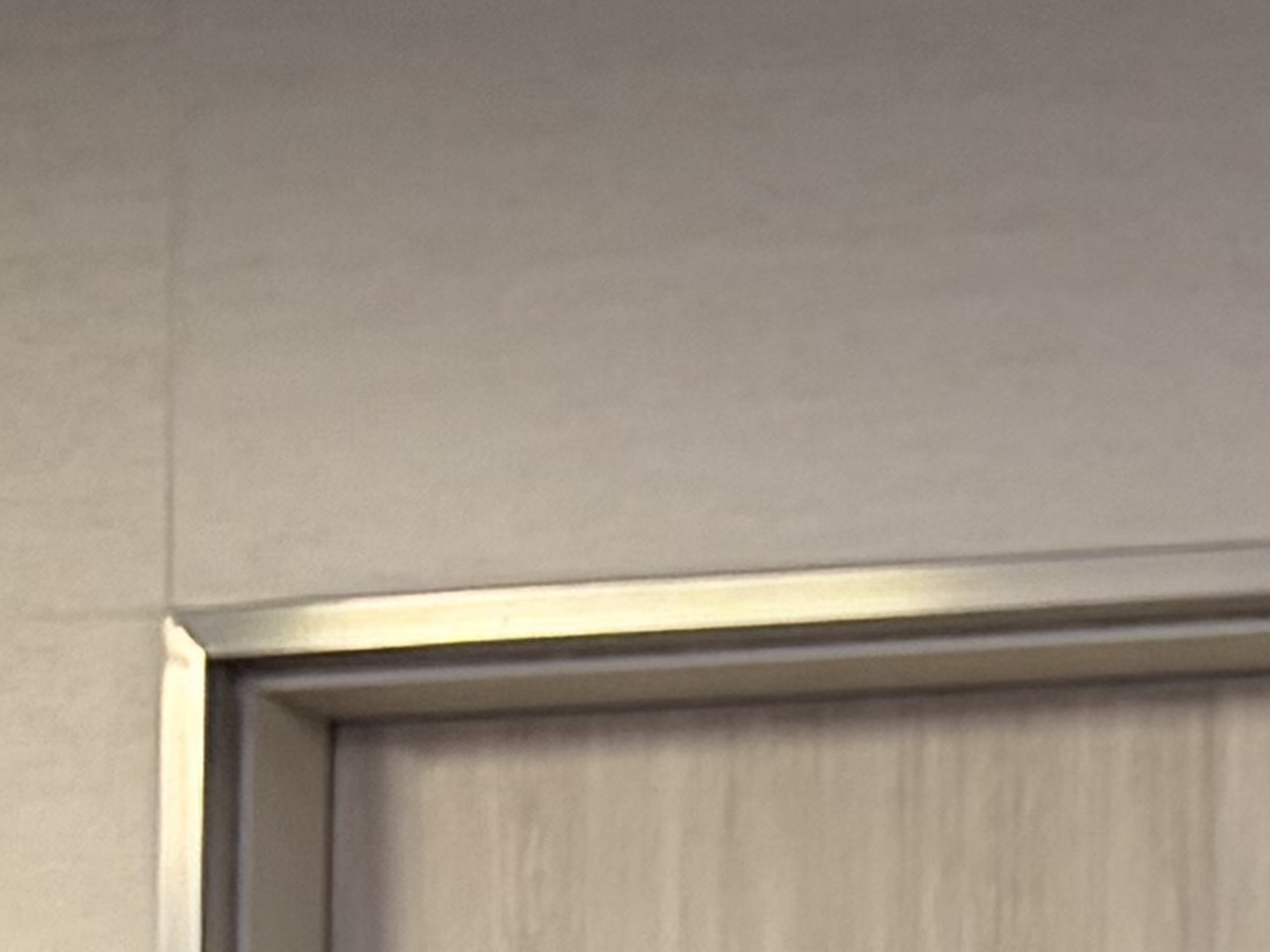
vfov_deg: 7.3
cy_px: 2871
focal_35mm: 180
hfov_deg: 9.4
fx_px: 6605
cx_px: 3348
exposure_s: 1/50
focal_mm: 5.96
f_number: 1.6
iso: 160
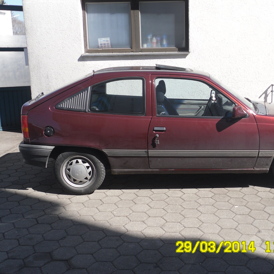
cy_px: 139
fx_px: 484
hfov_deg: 31.5
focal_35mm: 54
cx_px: 173
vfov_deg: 31.6
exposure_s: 1/94
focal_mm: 6.3
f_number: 8.2
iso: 80
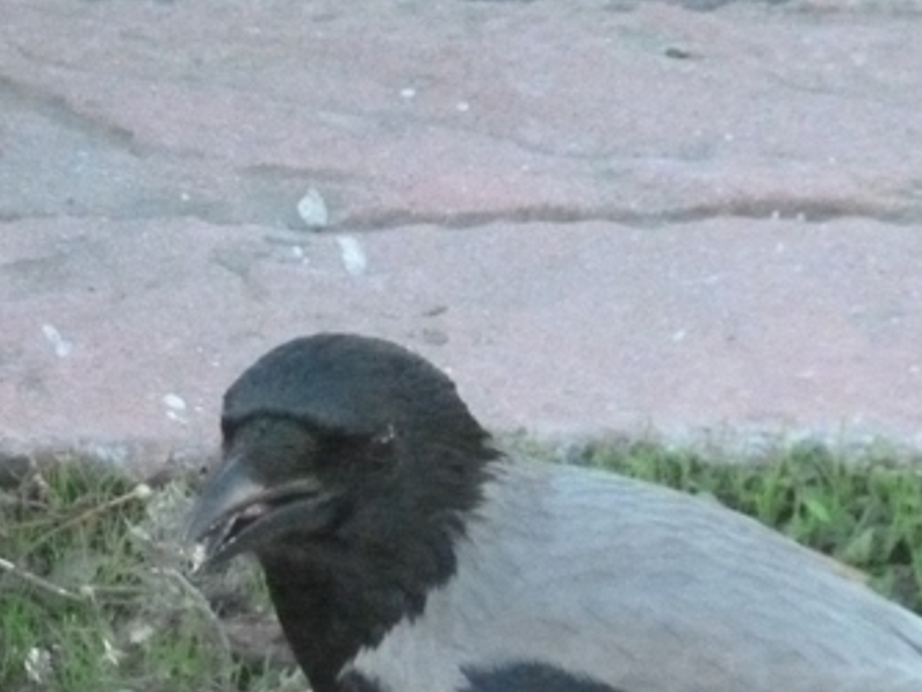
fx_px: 18225
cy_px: 800
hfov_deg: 2.9
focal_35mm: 684
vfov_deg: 2.2
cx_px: 825
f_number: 5.7
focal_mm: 51
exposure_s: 1/500
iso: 1600
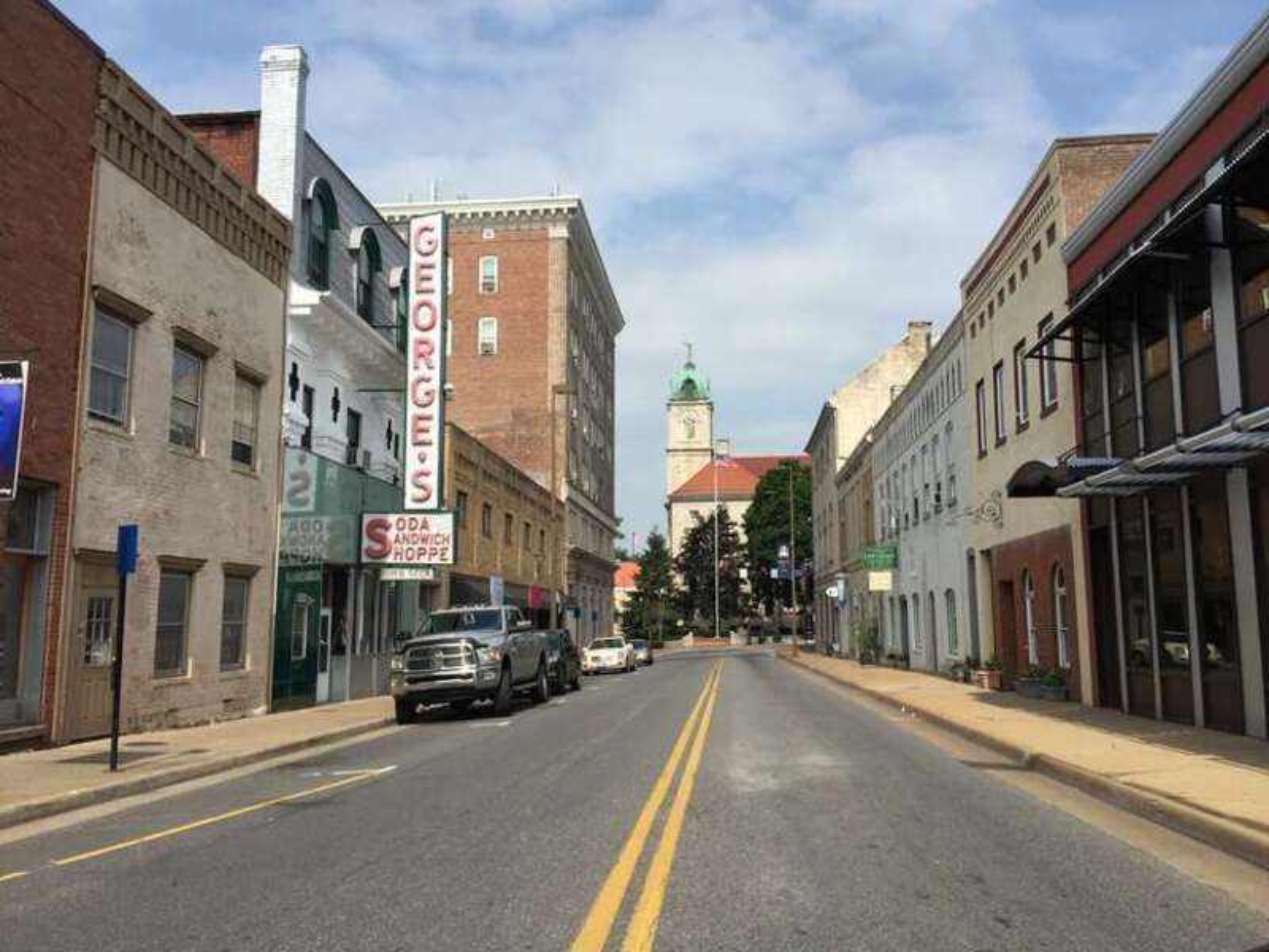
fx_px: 1063
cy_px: 476
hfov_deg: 61.7
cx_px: 634
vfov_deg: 48.2
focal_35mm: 29
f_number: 2.2
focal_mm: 4.15
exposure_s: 1/2639
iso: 32
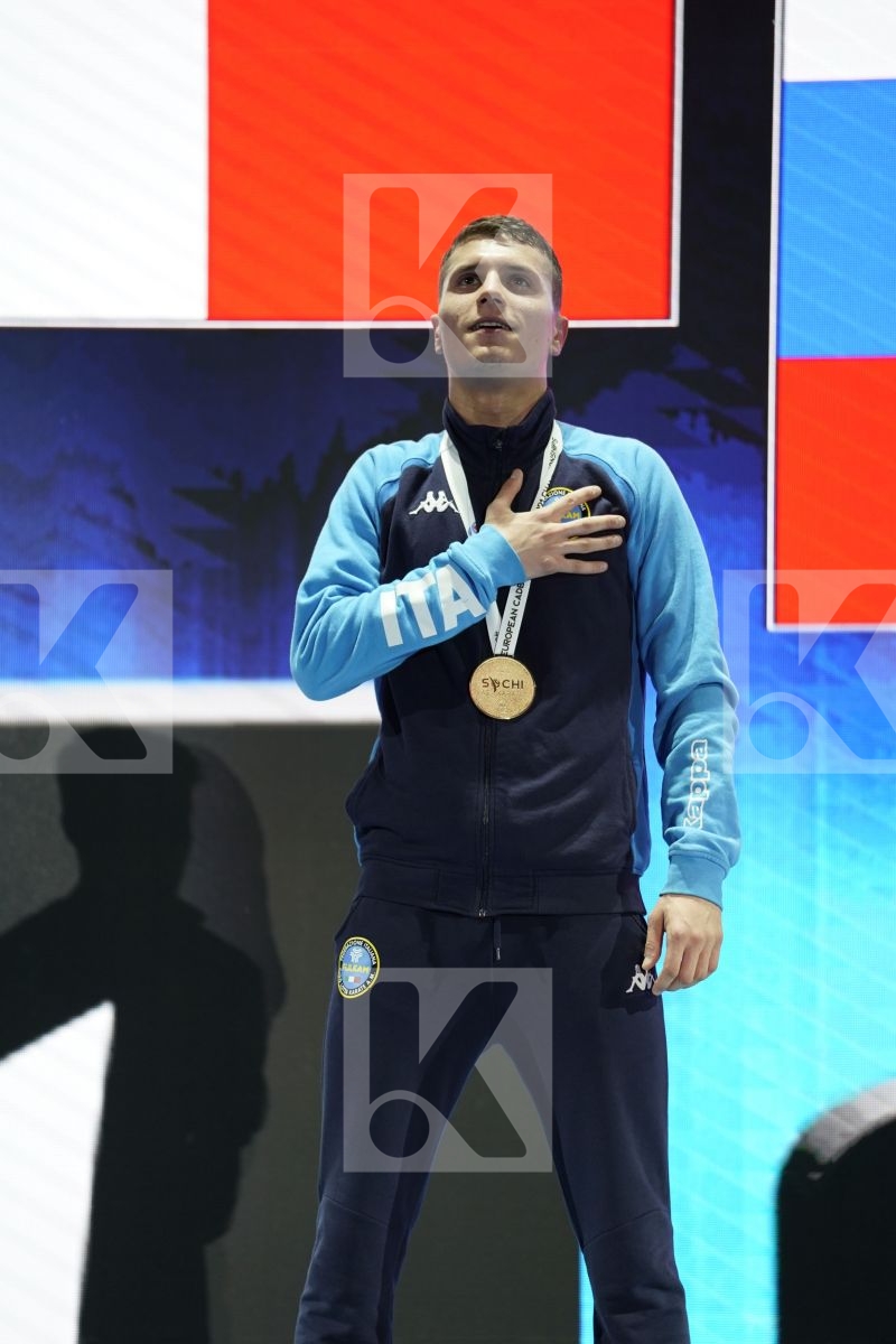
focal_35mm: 200
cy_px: 672
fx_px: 7466
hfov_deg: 6.9
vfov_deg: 10.3
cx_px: 448
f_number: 2.8
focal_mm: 200
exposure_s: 1/250
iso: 640
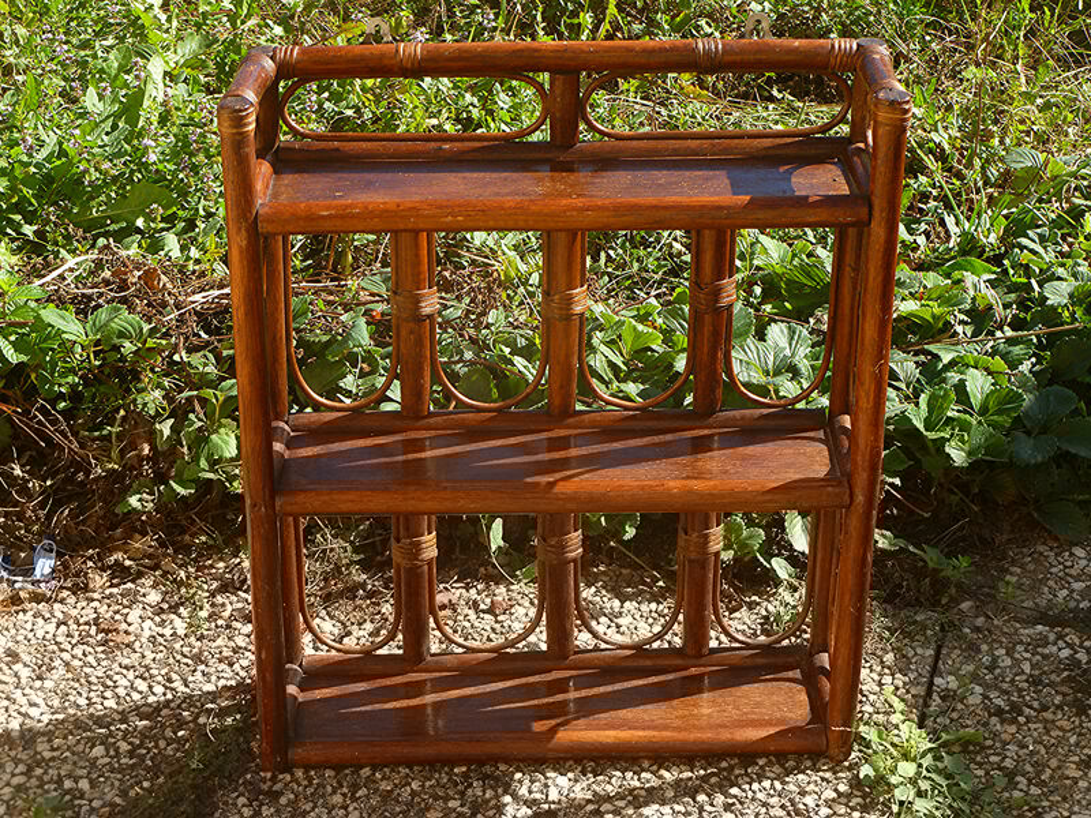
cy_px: 409
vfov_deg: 22.3
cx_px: 546
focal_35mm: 66
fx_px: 2080
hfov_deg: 29.4
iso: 80
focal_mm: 11.7
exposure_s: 1/160
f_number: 4.2
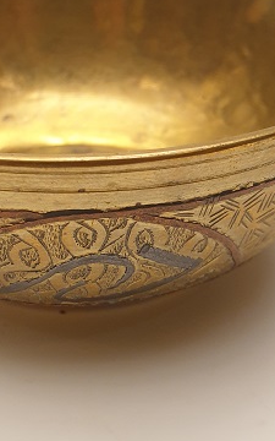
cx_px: 81
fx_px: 672
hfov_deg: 23.0
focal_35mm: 56
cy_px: 158
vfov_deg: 36.0
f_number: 2.4
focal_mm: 4.3
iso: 320
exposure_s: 1/50
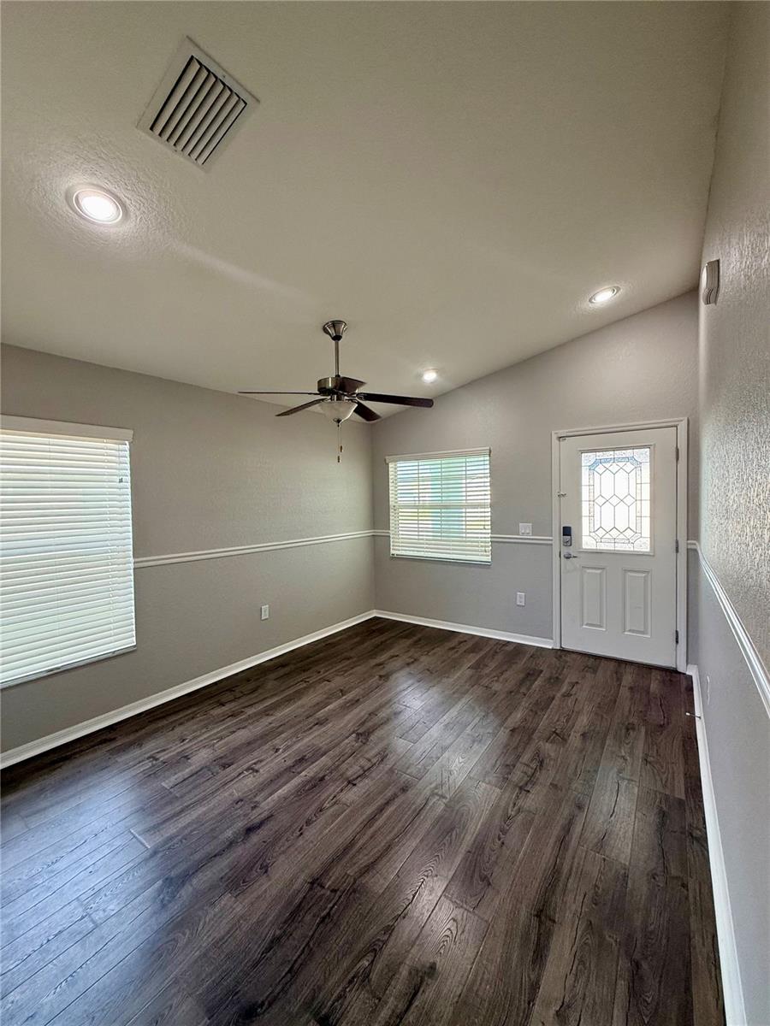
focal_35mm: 14
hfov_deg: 85.7
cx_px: 385
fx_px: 415
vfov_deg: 102.1
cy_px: 513
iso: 250
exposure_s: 1/120
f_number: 2.2
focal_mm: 2.22
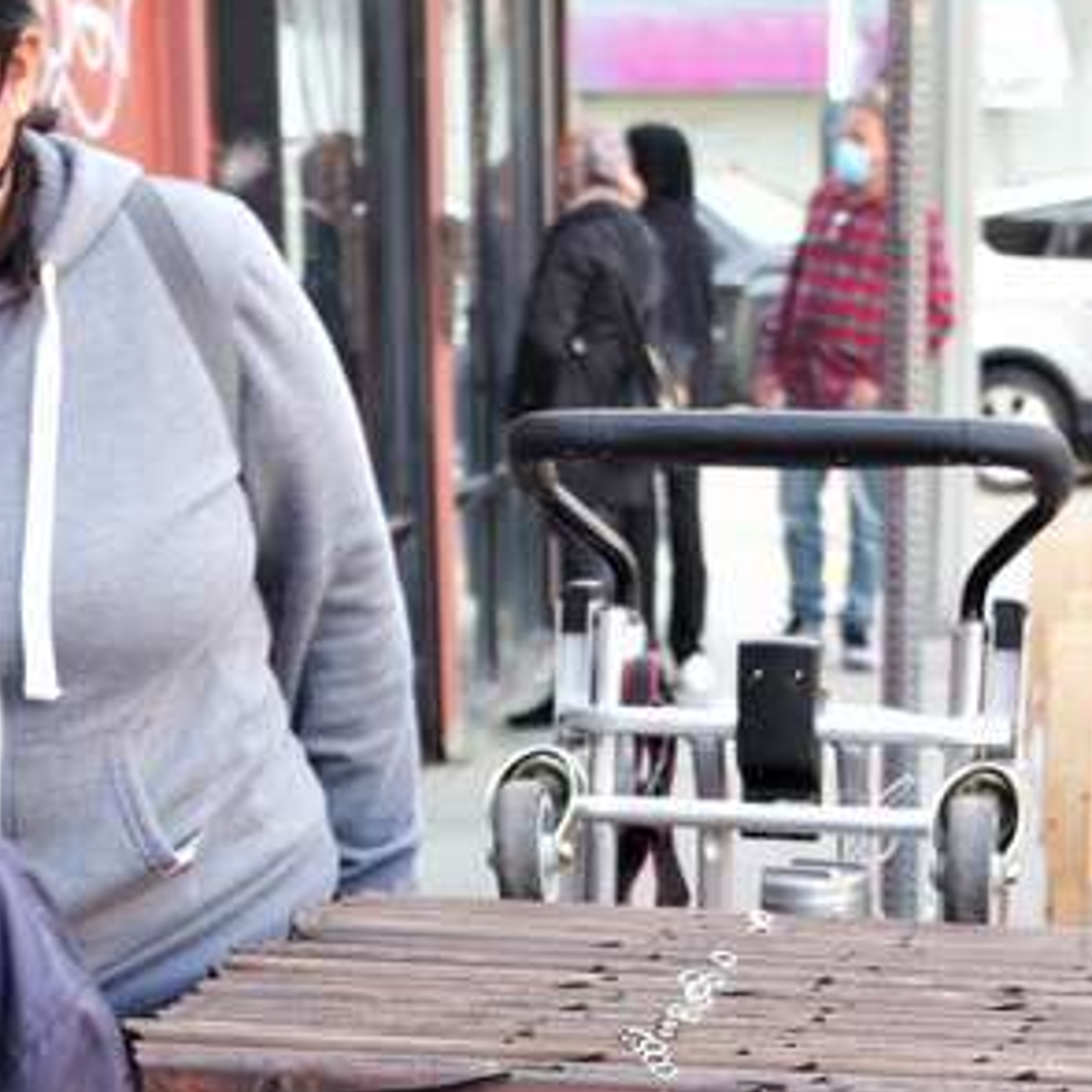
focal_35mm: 113
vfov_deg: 14.9
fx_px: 4033
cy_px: 1292
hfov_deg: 15.4
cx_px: 361
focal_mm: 32.5
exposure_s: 1/125
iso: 200
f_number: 4
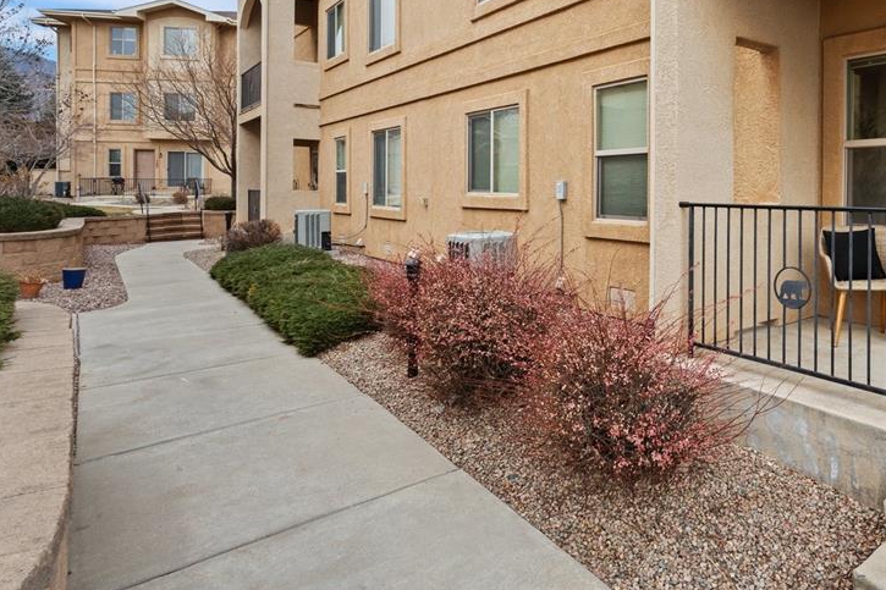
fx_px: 590
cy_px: 188
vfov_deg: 51.9
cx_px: 621
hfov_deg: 70.6
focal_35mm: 24
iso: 100
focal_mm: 17
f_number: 11
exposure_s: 1/15
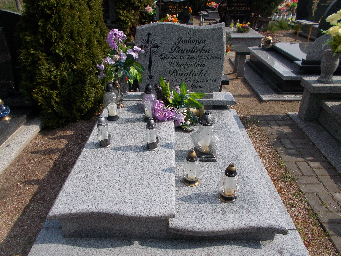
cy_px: 129
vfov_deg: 51.4
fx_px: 266
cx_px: 169
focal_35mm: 27
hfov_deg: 65.3
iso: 80
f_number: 8
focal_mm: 4.6
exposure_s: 1/160
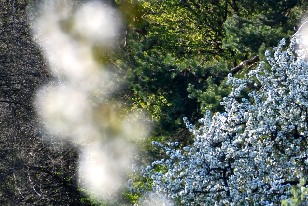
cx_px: 285
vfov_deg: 1.4
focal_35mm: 974
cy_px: 114
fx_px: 8342
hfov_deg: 2.1
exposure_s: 1/400
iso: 200
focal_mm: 300
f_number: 5.6
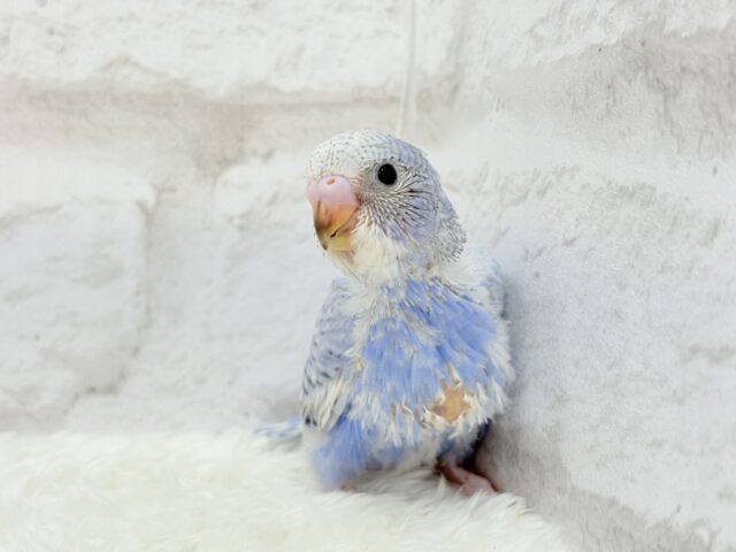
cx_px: 368
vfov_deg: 28.0
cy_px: 276
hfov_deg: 36.8
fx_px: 1106
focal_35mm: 52
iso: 40
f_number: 1.6
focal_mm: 5.96
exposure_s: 1/50
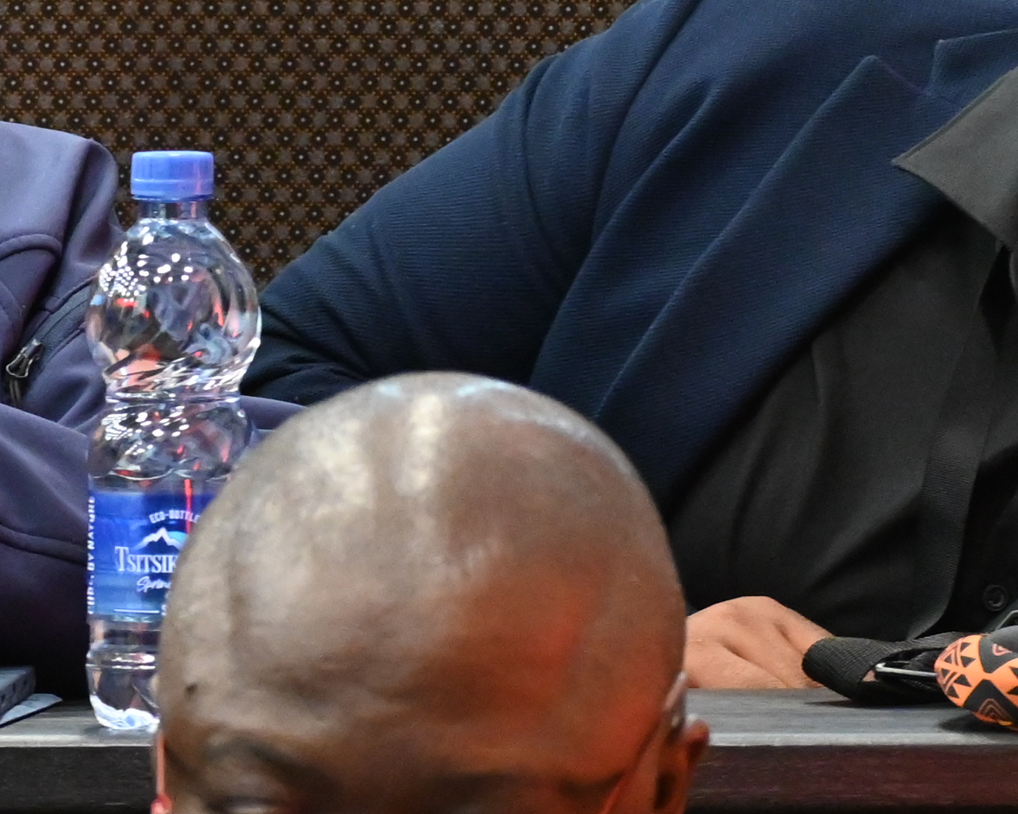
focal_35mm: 411
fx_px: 12381
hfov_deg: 4.7
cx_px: -877
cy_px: 929
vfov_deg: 3.8
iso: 3200
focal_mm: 72
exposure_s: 1/60
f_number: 4.8
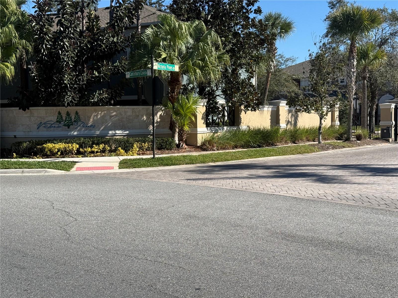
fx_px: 552
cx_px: 199
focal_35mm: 48
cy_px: 149
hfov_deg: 39.7
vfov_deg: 30.3
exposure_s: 1/3891
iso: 80
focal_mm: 6.76
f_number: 1.78
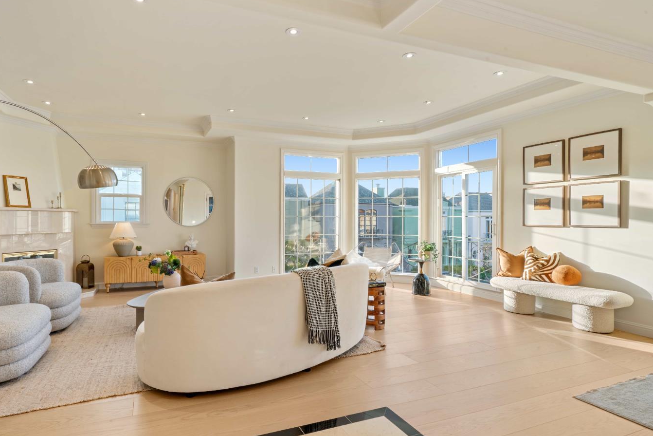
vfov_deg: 64.5
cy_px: 228
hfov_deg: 86.5
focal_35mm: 19
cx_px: 289
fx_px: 345
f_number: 16
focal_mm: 17
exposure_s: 1/6
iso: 250
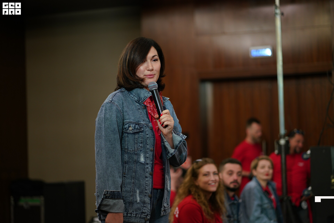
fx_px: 789
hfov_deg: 23.9
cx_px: 167
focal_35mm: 85
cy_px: 112
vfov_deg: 16.1
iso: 640
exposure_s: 1/200
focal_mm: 85
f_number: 1.8
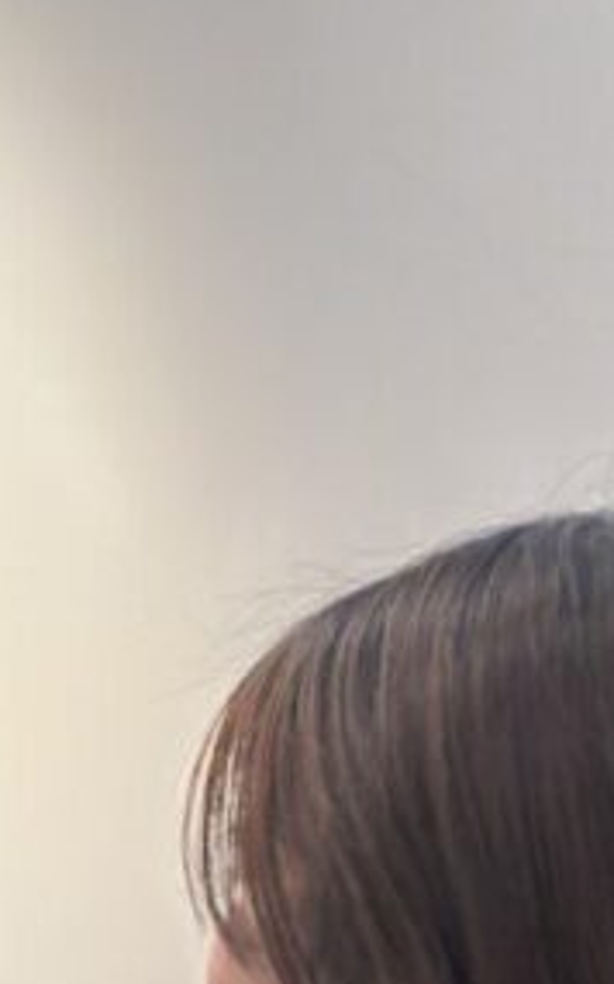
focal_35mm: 58
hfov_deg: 19.5
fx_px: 1554
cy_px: 680
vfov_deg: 34.7
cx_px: -307
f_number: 1.6
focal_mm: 5.96
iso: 40
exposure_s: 1/120
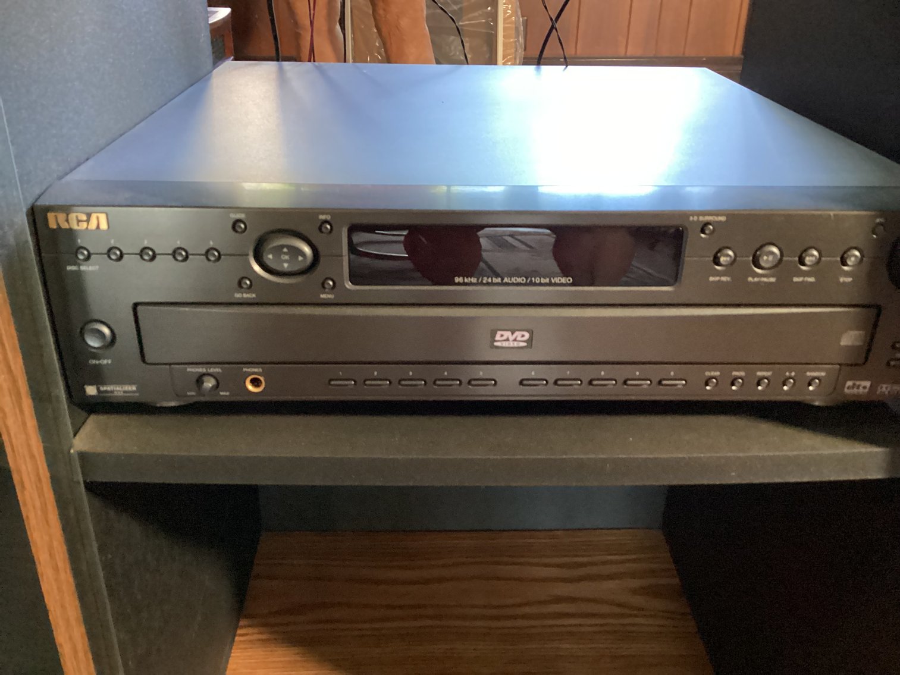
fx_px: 806
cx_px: 450
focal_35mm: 31
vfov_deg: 45.4
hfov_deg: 58.3
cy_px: 338
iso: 640
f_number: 2.4
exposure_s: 1/24
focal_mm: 3.3
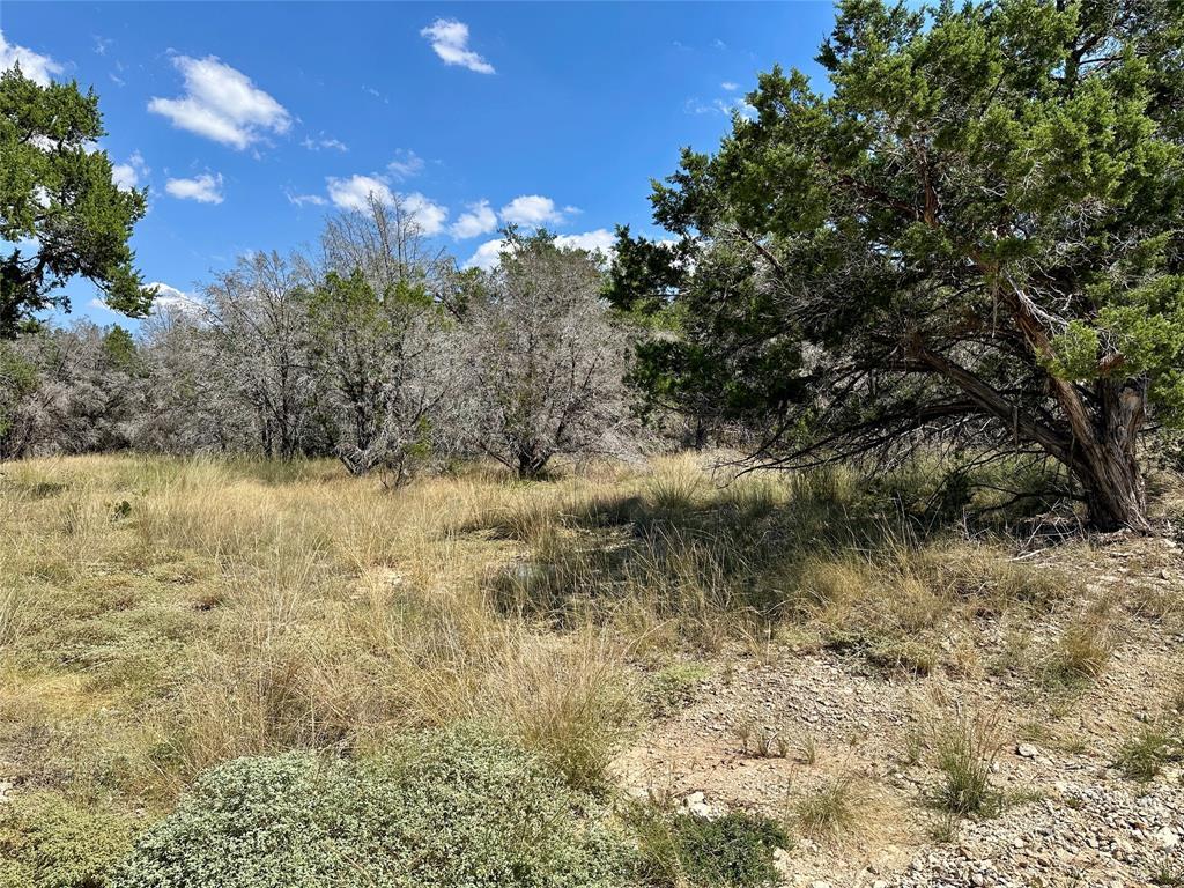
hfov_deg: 71.6
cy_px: 444
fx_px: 821
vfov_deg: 56.8
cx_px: 592
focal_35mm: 24
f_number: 1.78
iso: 80
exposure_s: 1/4016
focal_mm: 6.86
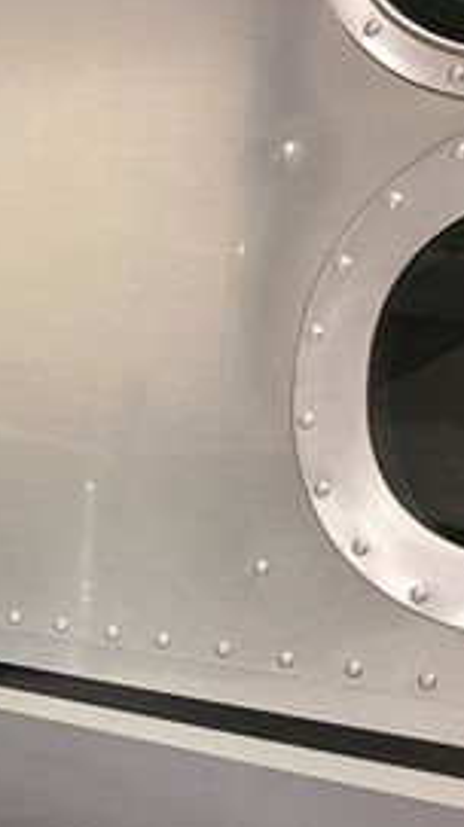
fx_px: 1469
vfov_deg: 31.0
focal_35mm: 67
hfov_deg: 15.5
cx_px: -366
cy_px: 601
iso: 200
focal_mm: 5.4
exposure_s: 1/59
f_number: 1.8
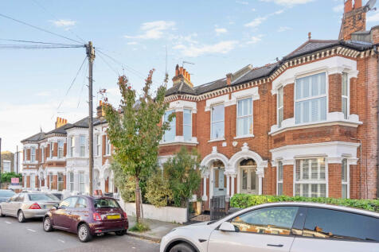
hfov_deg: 96.8
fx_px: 168
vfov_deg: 73.7
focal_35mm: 16
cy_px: 126
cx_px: 190
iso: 1000
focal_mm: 16
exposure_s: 1/3000
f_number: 8
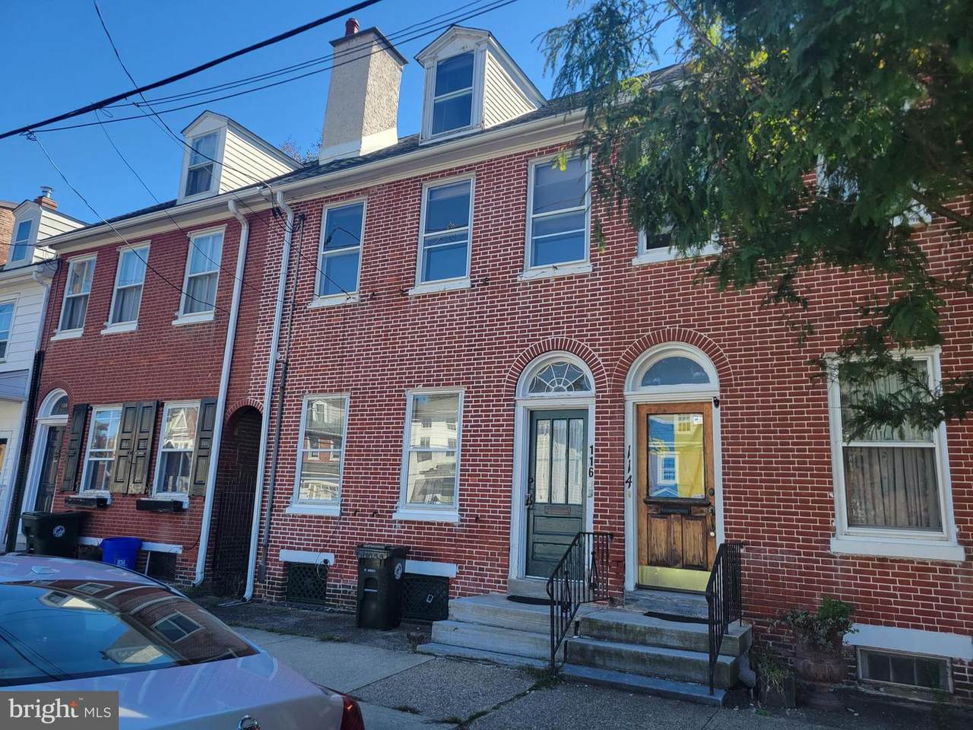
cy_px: 365
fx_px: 731
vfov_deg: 53.1
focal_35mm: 26
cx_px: 486
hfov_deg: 67.3
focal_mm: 5.4
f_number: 1.8
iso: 40
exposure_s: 1/633
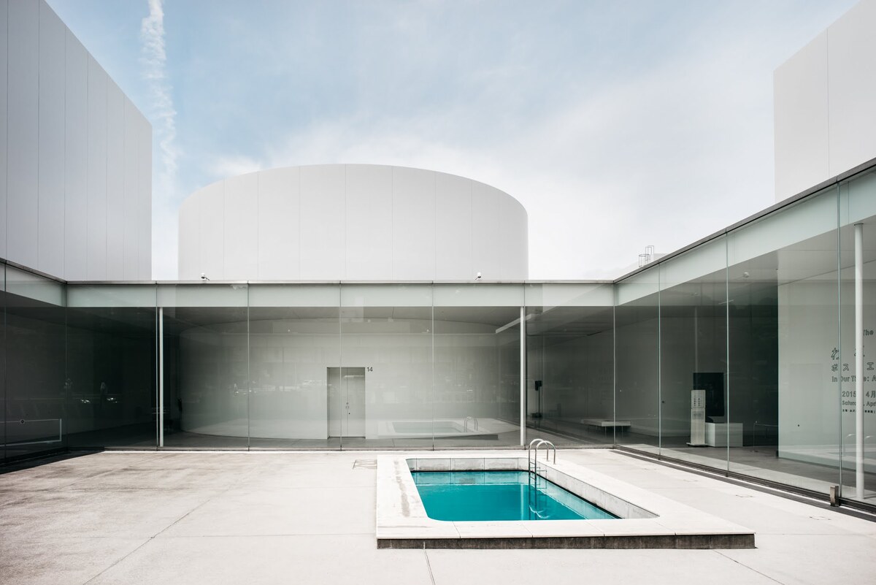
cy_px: 292
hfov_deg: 81.2
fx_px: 511
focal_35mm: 21
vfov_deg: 59.5
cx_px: 438
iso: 100
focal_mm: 21
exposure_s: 1/320
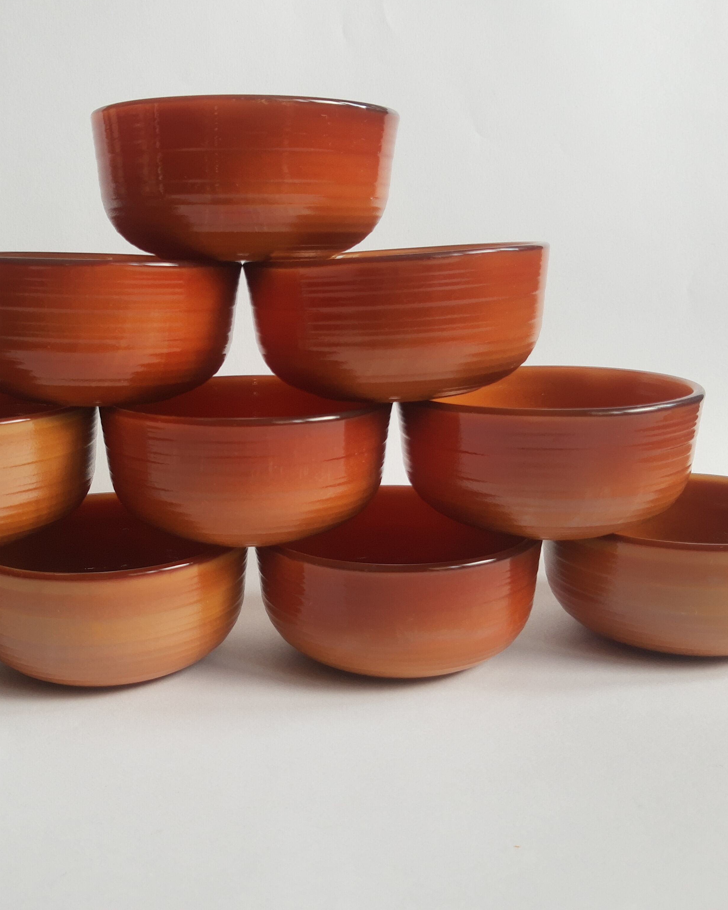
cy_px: 453
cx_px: 260
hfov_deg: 42.9
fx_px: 916
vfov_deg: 52.8
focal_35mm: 34
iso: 51
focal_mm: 3.95
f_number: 1.8
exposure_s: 1/100
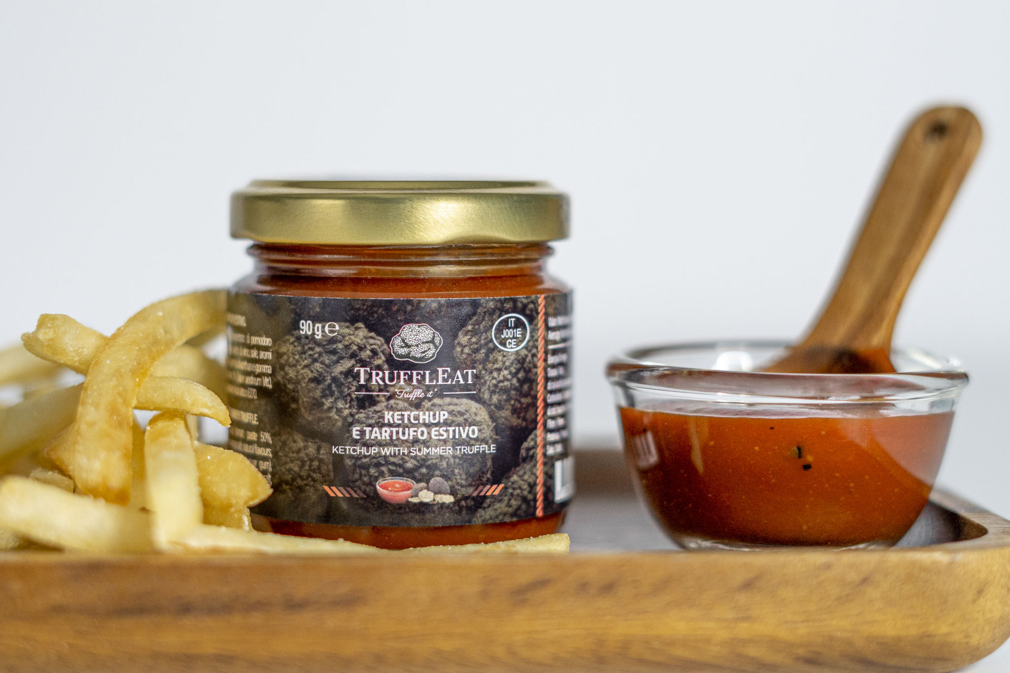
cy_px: 336
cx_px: 505
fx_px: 2104
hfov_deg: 27.0
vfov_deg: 18.2
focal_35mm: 75
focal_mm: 50
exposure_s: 1/125
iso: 800
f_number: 2.5
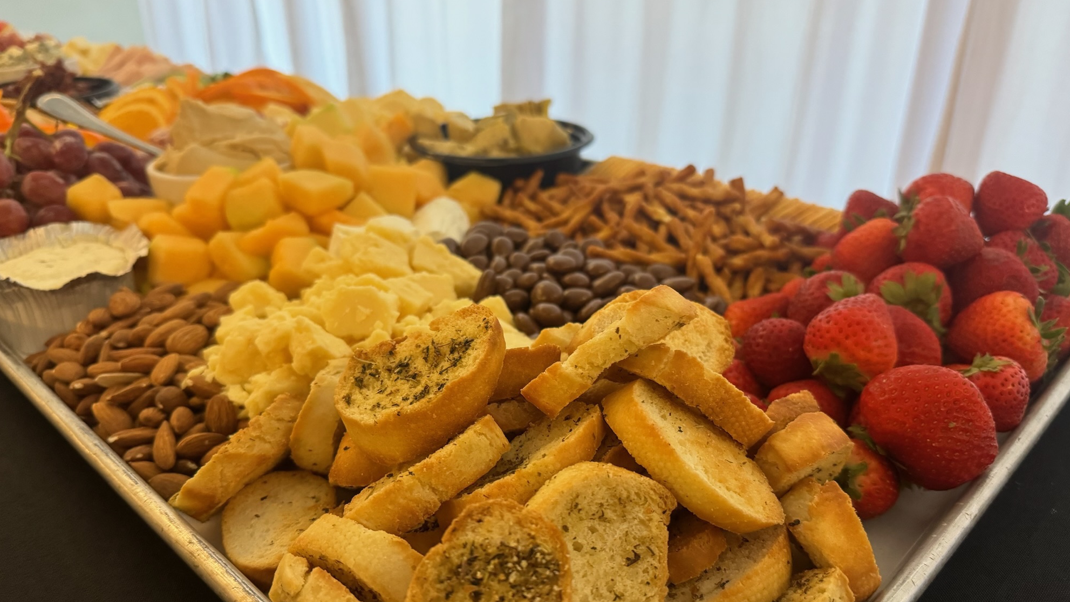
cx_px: 533
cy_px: 359
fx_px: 766
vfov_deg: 42.7
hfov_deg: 69.9
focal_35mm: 27
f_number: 1.78
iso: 640
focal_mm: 6.76
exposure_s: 1/60
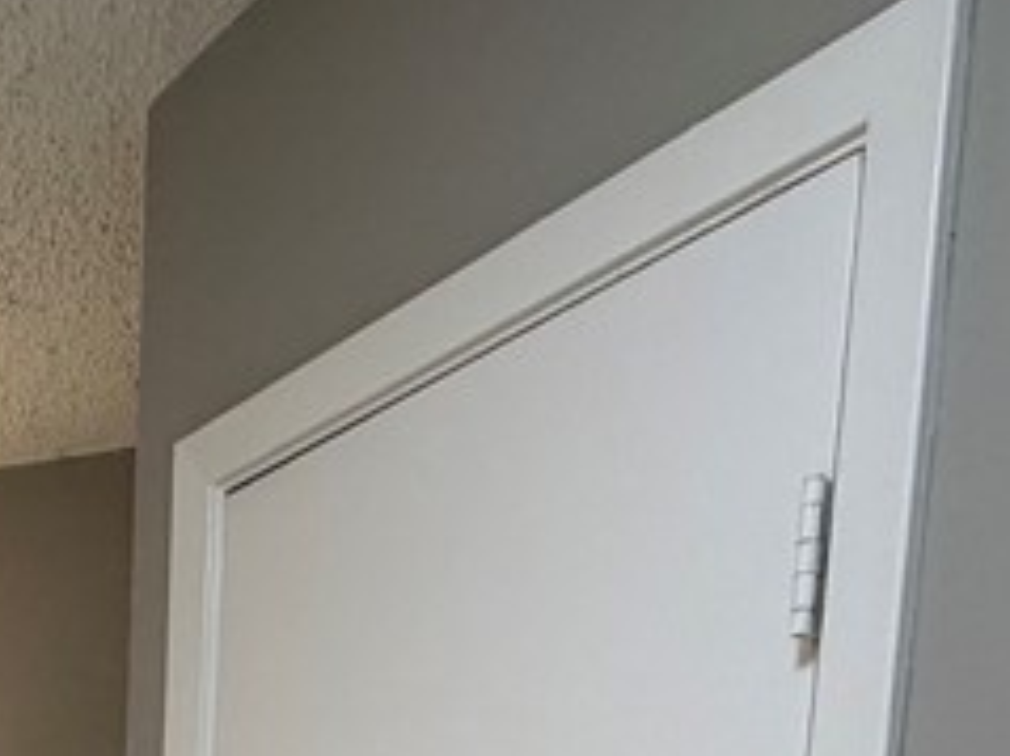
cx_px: -199
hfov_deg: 28.2
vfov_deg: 18.6
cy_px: 1381
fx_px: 1750
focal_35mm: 60
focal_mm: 2.22
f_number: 2.2
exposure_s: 1/120
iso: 160
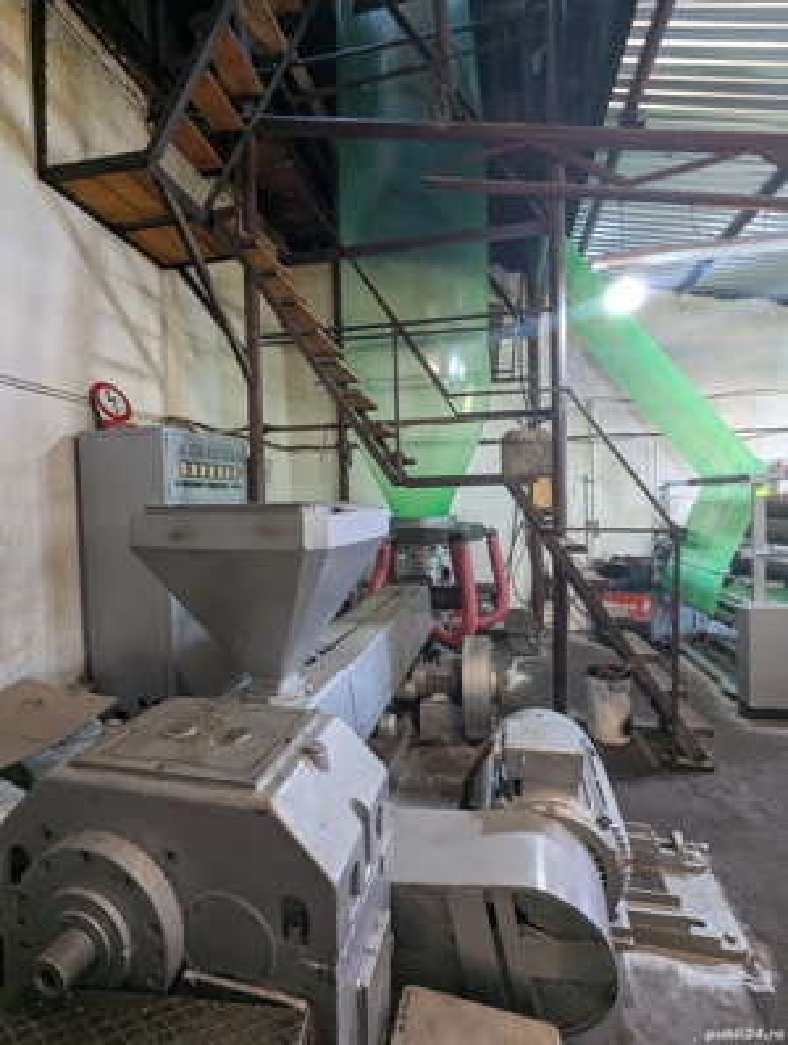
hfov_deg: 78.3
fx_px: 484
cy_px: 522
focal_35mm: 16
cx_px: 394
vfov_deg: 94.4
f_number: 2.2
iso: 276
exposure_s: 1/50
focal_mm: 2.35
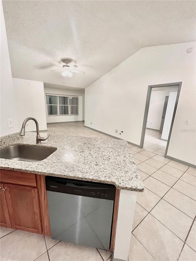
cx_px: 98
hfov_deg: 89.9
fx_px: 98
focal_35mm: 13
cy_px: 130
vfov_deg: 106.2
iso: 250
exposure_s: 1/60
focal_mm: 1.57
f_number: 1.8
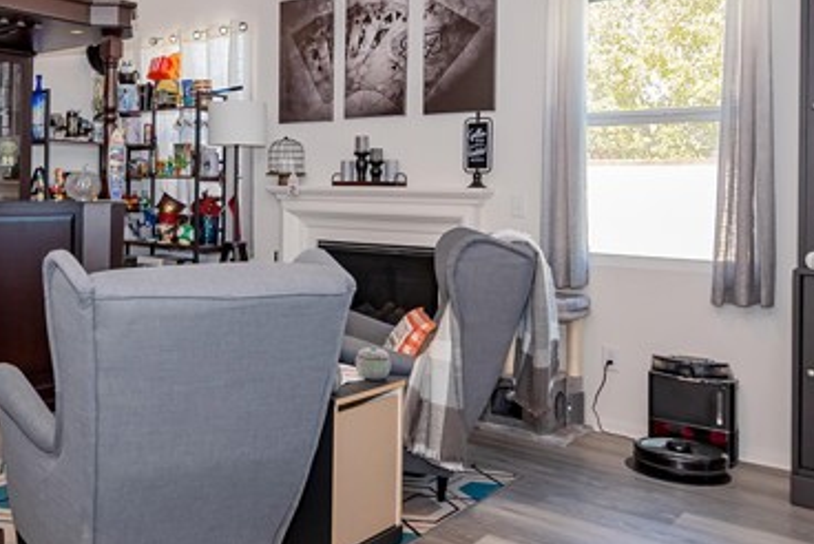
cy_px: 176
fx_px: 747
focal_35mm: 33
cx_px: 159
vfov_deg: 39.5
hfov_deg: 53.3
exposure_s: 1/60
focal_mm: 13
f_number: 5
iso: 200
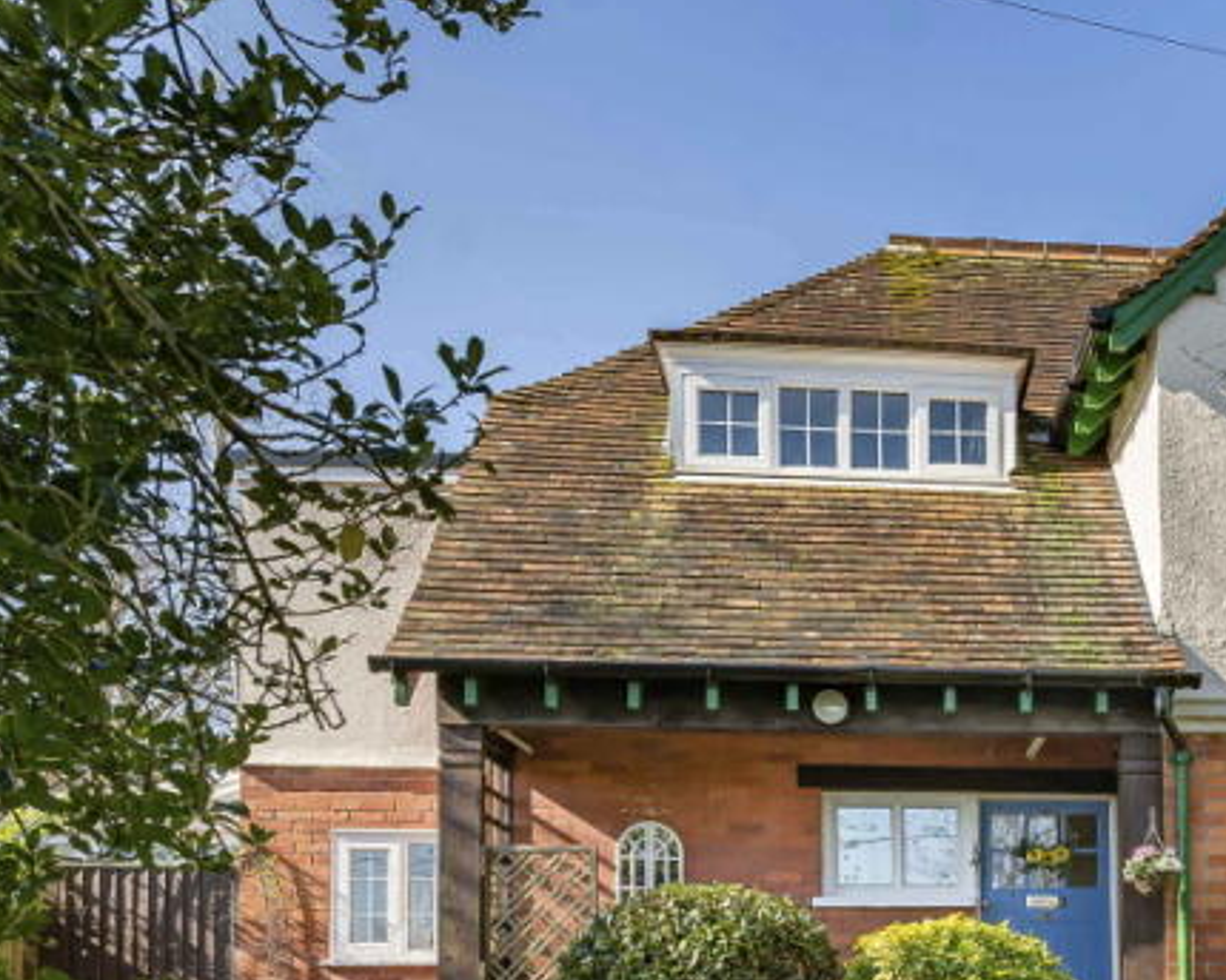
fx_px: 1379
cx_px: 1026
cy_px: 617
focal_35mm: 38
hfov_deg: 44.9
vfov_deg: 38.9
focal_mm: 17
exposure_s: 1/400
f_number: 8
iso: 250
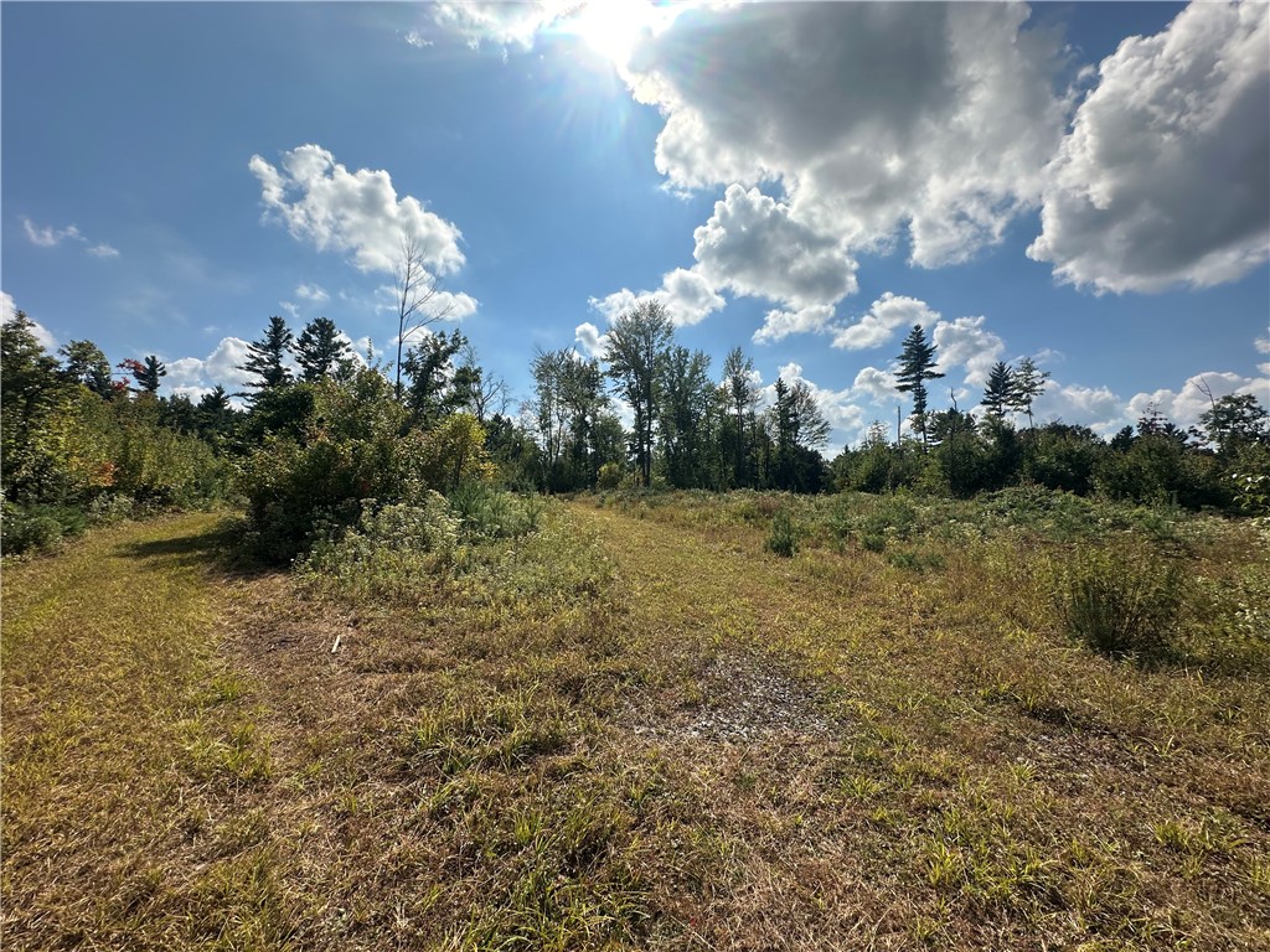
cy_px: 476
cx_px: 635
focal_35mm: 14
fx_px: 514
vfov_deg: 85.7
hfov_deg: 102.1
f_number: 2.2
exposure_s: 1/4000
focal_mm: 2.22
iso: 50
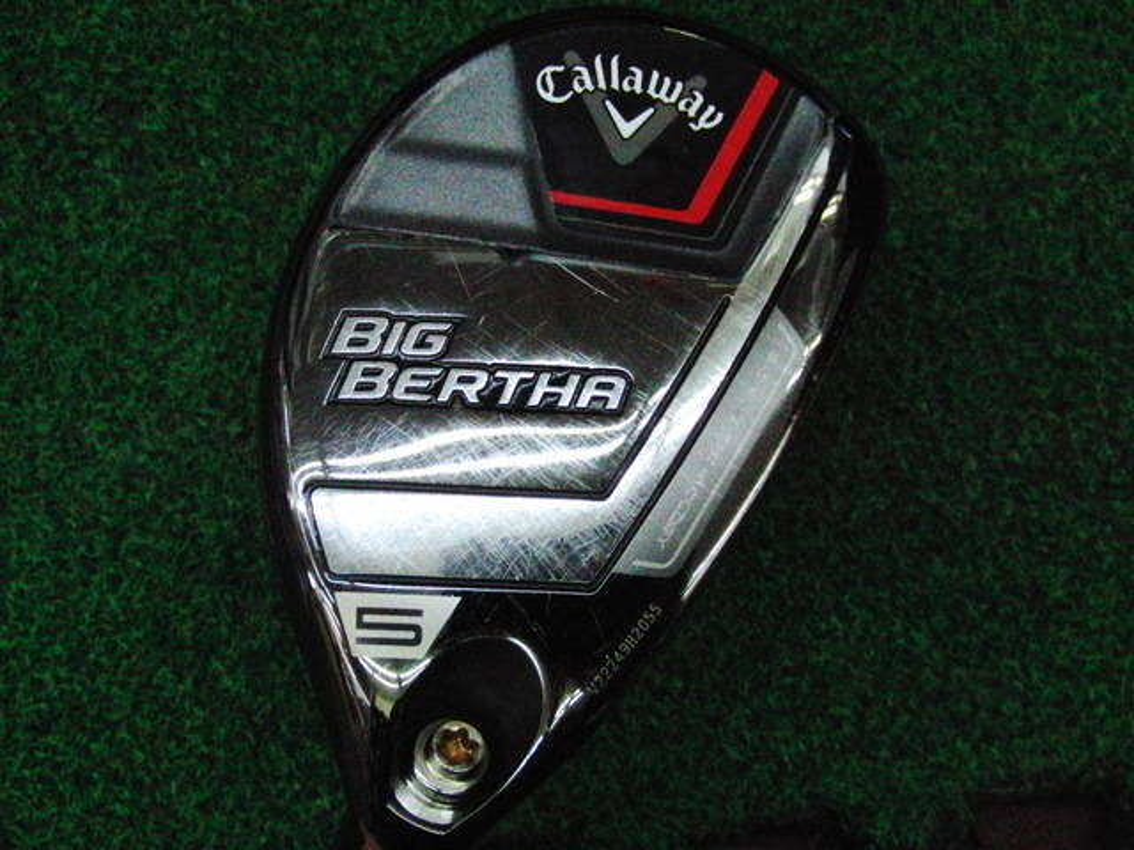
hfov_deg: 50.1
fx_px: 1212
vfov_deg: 38.7
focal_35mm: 37
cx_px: 567
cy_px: 425
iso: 3200
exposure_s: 1/800
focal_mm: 6.42
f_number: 3.6
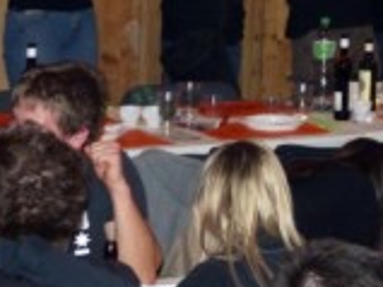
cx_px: 552
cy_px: -131
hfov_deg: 10.3
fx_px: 2056
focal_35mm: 186
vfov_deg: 7.8
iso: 400
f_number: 2.8
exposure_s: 1/60
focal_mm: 10.5
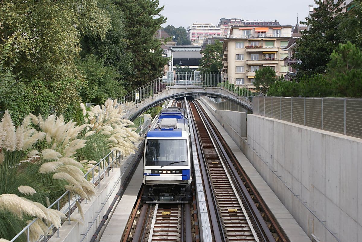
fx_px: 755
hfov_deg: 27.0
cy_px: 121
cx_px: 181
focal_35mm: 75
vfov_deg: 18.2
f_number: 10
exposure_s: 1/125
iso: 100
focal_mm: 50
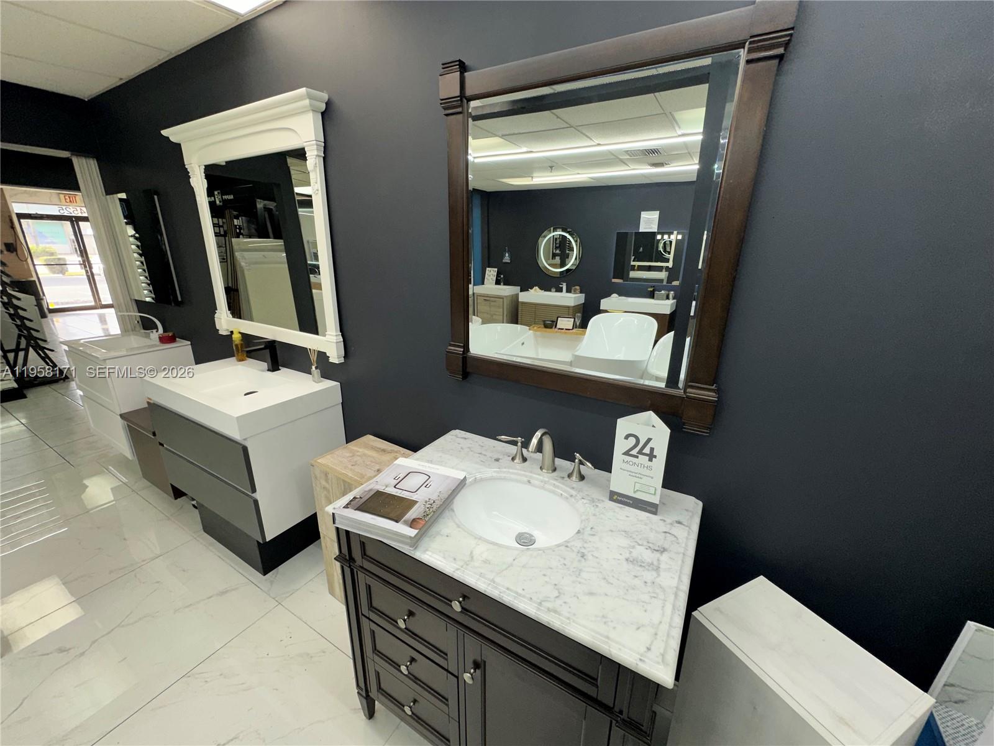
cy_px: 373
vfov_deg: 85.7
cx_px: 497
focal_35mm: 14
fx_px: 402
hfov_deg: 102.1
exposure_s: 1/120
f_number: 2.2
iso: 64
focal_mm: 2.22
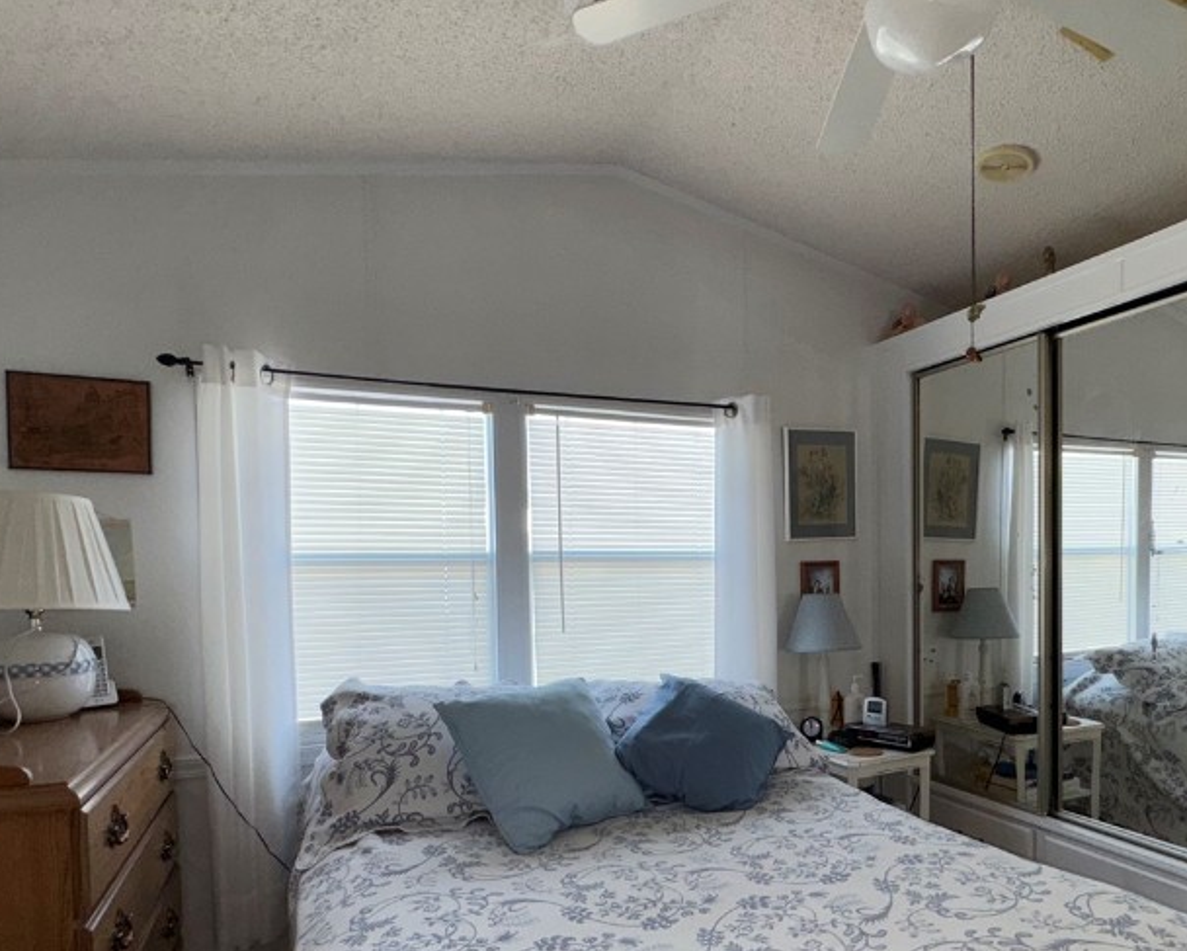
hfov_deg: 71.7
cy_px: 592
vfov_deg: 60.2
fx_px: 808
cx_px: 720
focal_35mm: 23
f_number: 2.2
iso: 64
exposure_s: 1/122
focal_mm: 2.22
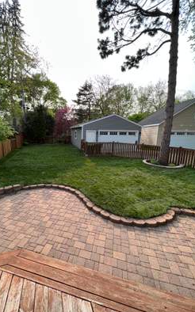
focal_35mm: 14
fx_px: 119
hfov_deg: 78.1
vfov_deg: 105.3
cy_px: 157
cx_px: 82
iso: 32
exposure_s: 1/318
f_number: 1.8
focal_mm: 1.57
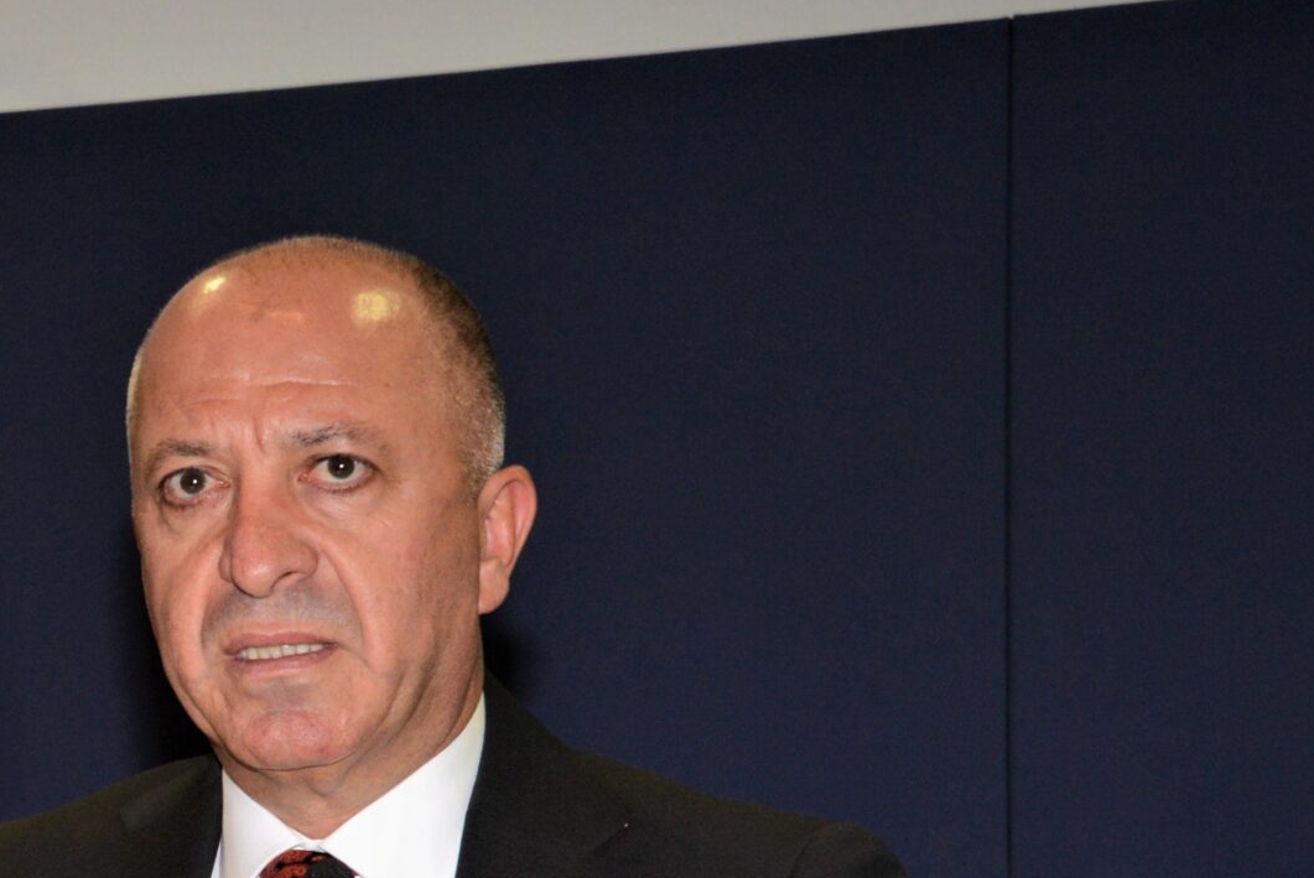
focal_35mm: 164
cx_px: -217
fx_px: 5990
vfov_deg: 8.3
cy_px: 853
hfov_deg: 12.3
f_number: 8
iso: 2500
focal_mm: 68
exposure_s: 1/60
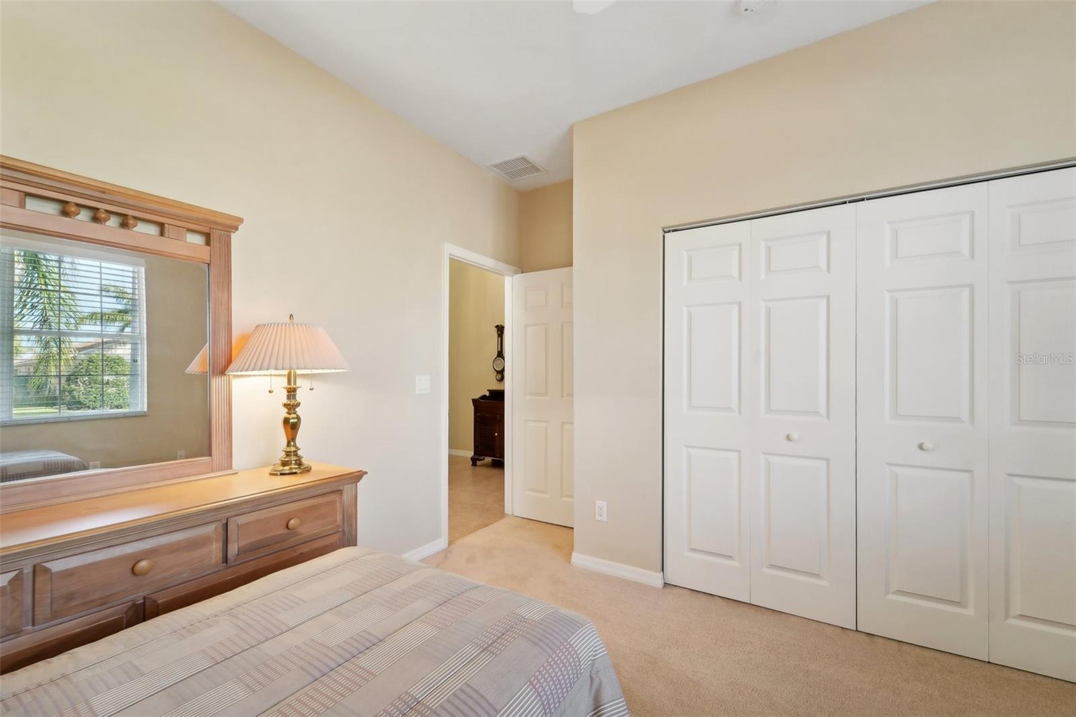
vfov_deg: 81.2
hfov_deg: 104.3
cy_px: 358
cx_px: 538
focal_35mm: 14
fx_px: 418
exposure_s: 1/15
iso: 400
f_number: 8
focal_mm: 14
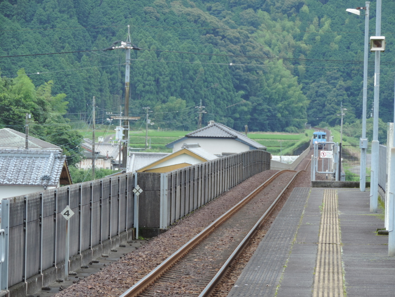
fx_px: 3138
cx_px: 198
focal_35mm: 275
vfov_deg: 5.4
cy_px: 148
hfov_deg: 7.2
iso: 100
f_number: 4.7
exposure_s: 1/200
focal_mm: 49
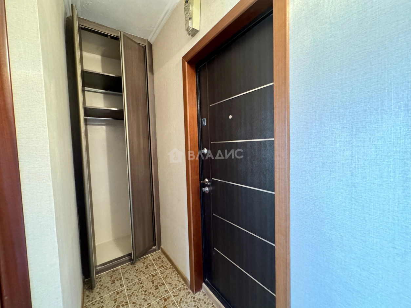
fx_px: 166
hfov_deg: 102.1
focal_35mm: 14
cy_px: 154
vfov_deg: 85.7
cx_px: 206
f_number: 2.2
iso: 1000
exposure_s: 1/33
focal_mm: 2.22
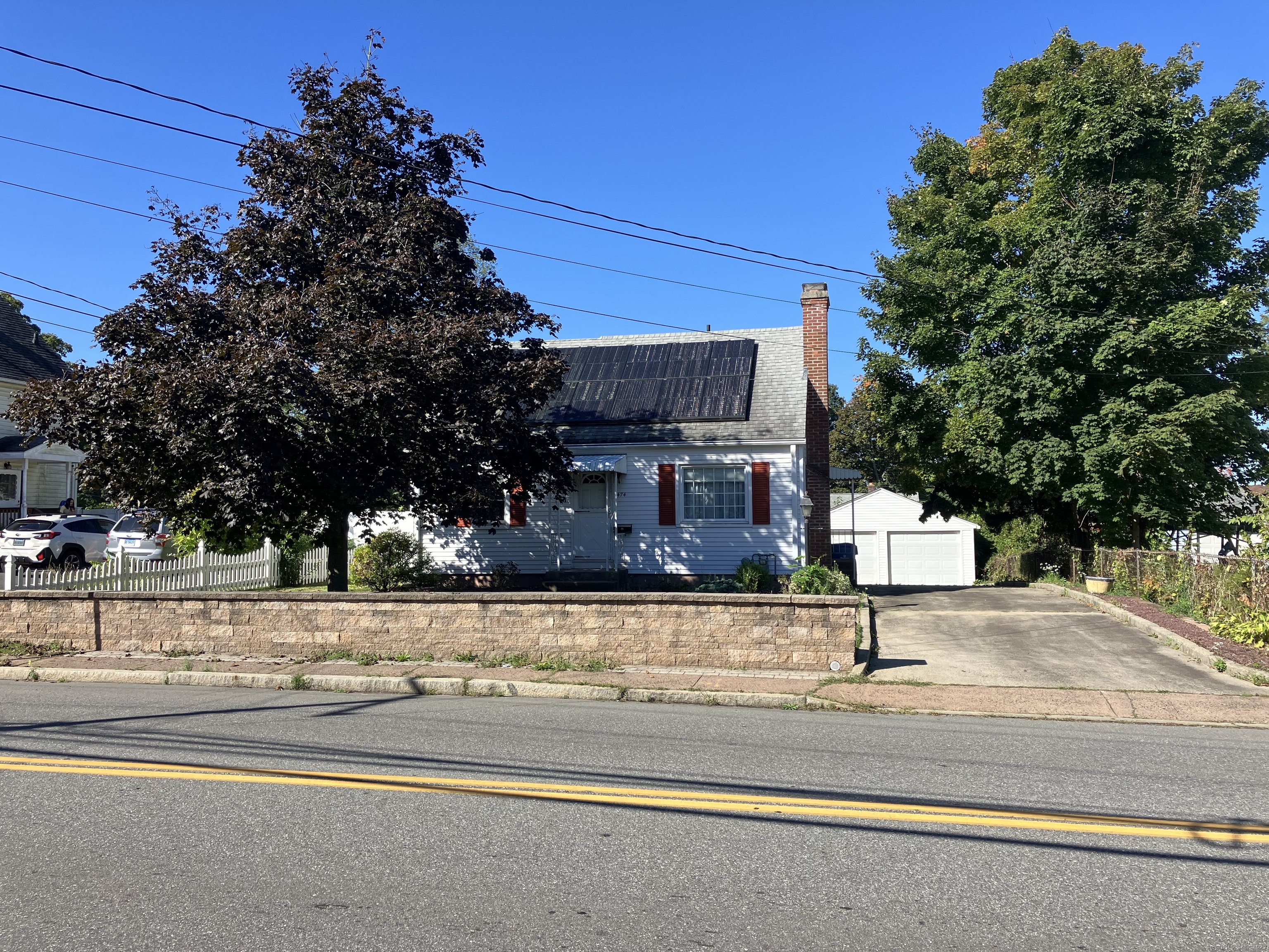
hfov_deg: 63.4
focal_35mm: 28
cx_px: 634
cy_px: 476
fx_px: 1026
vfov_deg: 49.7
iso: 32
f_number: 1.8
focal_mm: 3.99
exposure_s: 1/1312
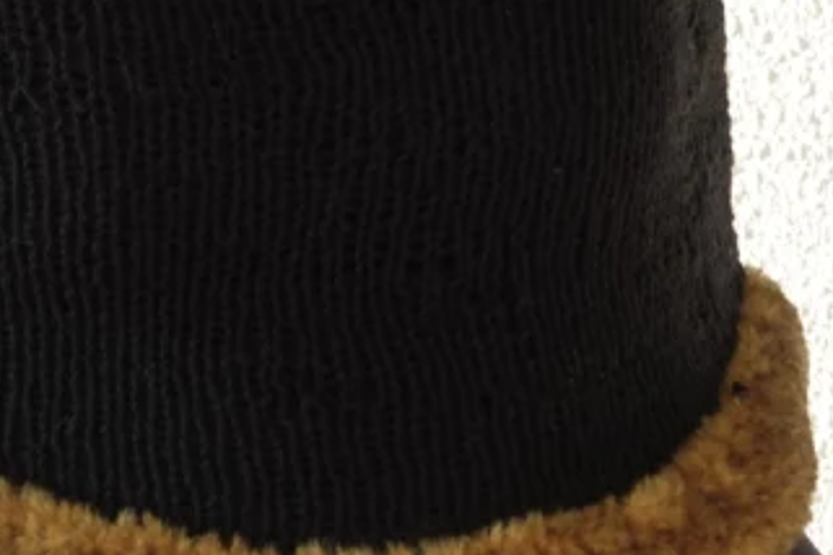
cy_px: -236
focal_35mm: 182
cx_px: 210
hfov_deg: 11.3
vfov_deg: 7.4
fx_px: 4211
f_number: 4
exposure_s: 1/80
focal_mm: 24.18
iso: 125
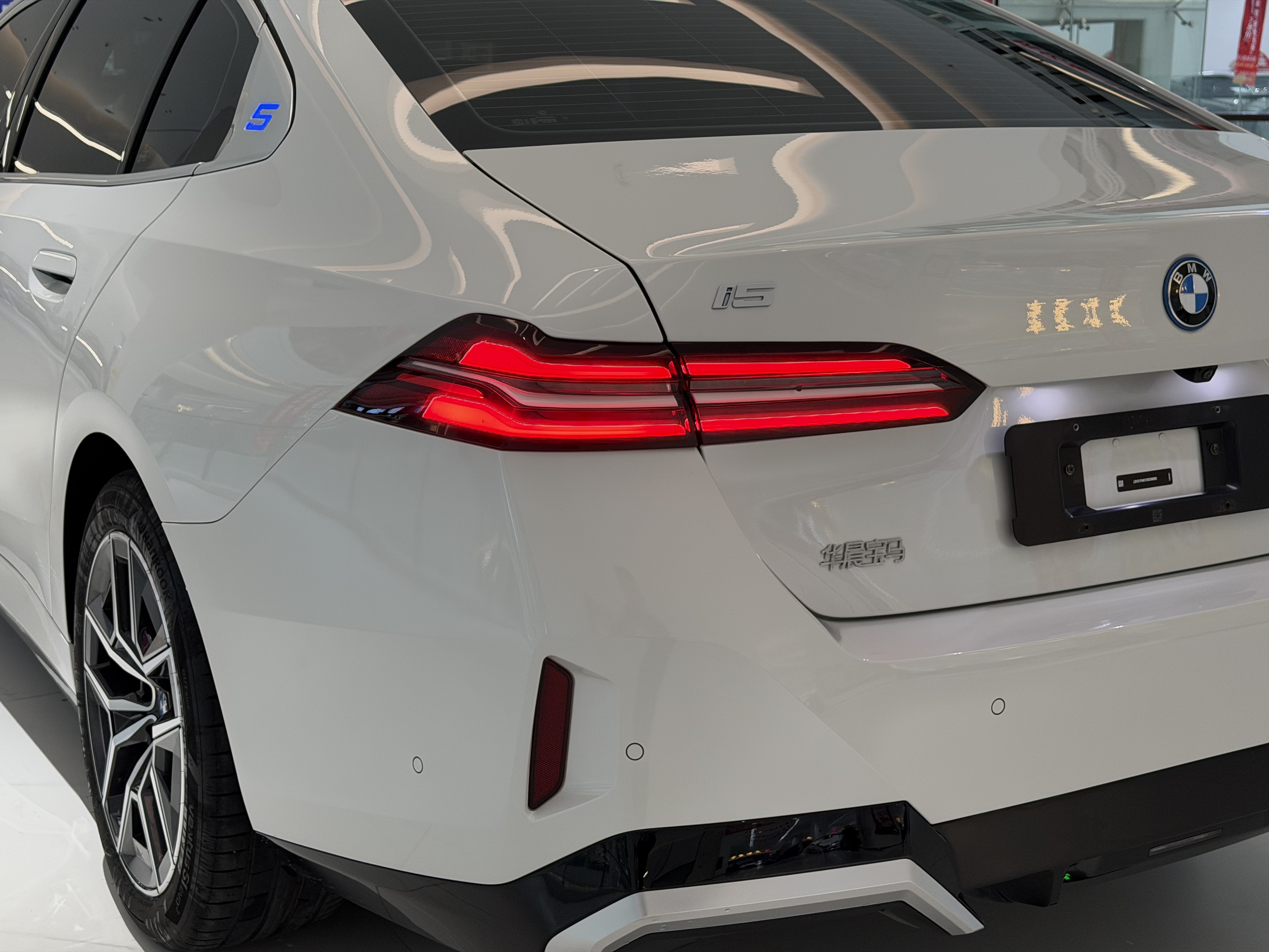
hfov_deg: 39.7
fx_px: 1760
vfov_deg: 30.3
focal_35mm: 48
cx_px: 634
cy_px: 476
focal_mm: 6.76
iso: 100
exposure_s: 1/100
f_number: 1.78
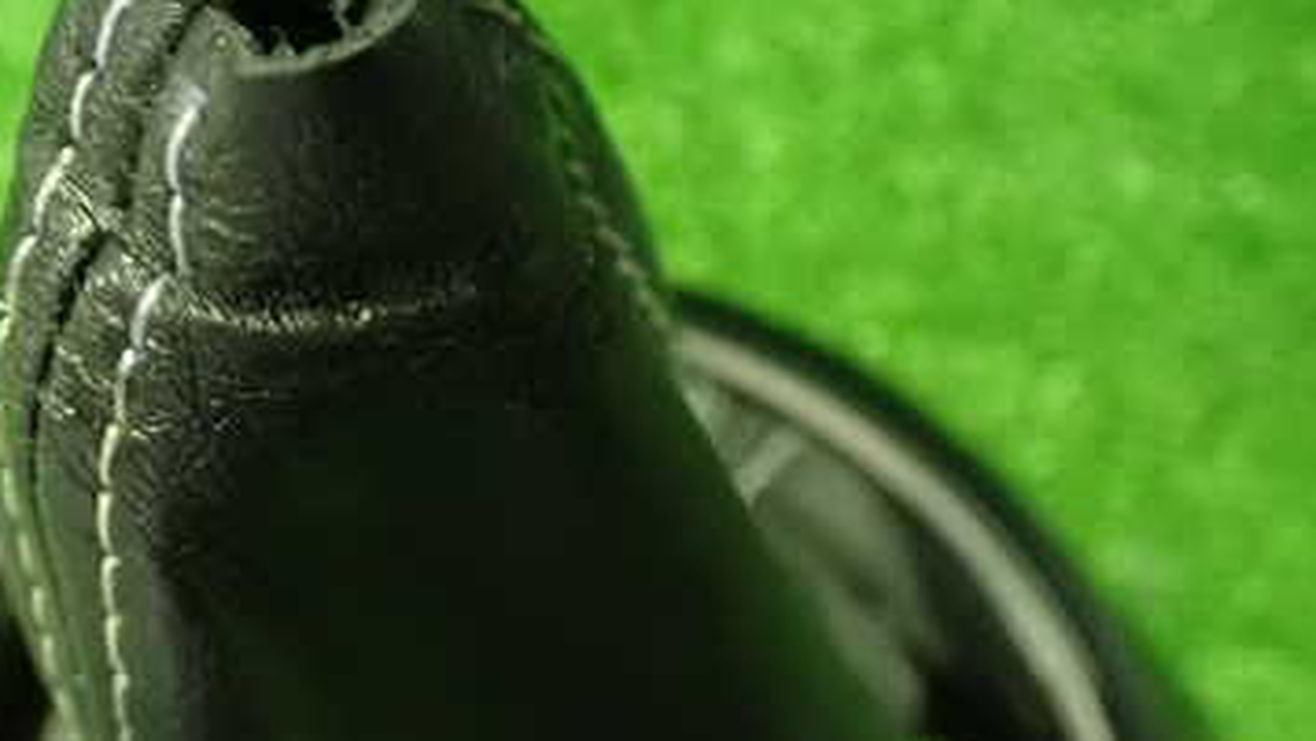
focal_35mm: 55
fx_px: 1920
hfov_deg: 36.5
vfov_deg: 21.7
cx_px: 254
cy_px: 206
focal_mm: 5.4
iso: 1600
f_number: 2.3
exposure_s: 1/15
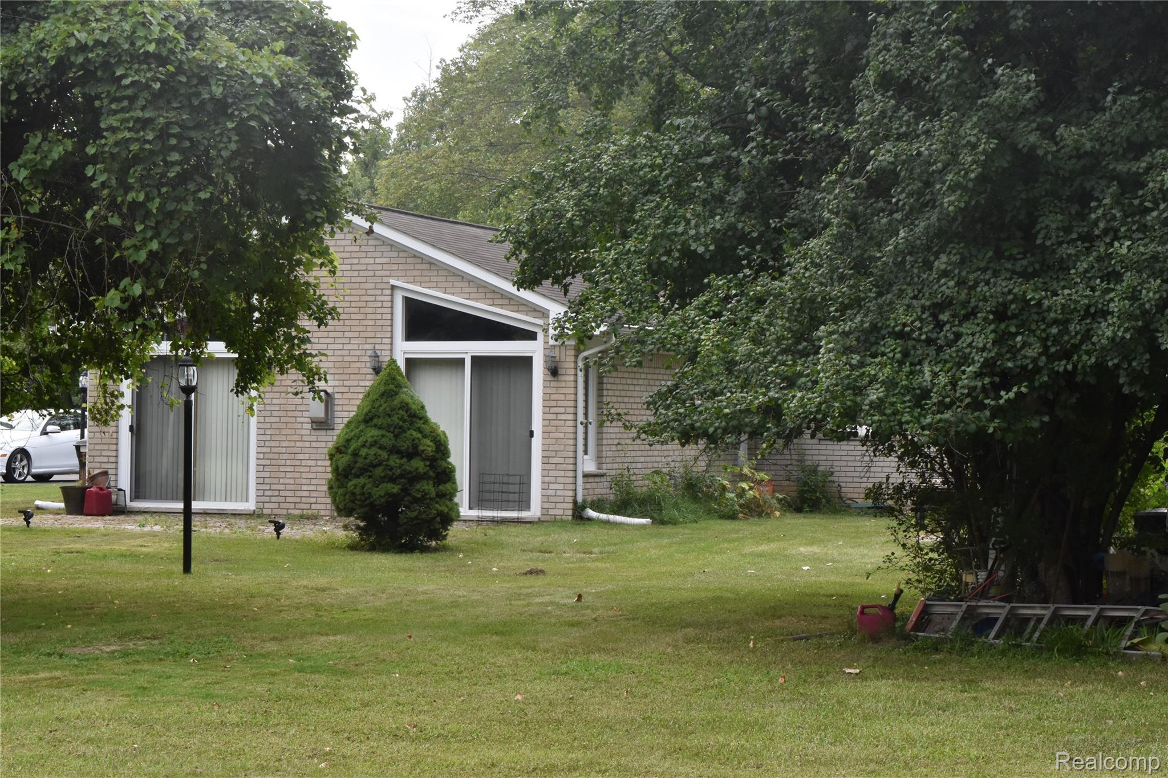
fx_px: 2676
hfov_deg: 24.6
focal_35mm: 82
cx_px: 584
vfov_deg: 16.6
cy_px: 389
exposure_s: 1/200
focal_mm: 55
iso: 800
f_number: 16
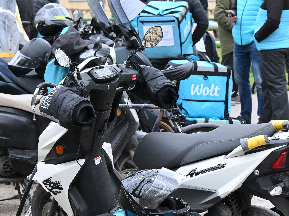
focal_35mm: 158
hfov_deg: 12.5
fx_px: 1319
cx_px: 90
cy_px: 129
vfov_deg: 9.4
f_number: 6.3
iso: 1600
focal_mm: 70
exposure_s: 1/400
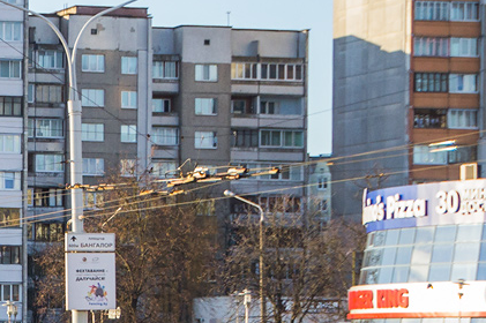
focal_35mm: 175
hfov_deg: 11.2
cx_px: -320
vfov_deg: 7.8
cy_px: 237
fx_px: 2356
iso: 400
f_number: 4.2
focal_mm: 35
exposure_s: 1/800
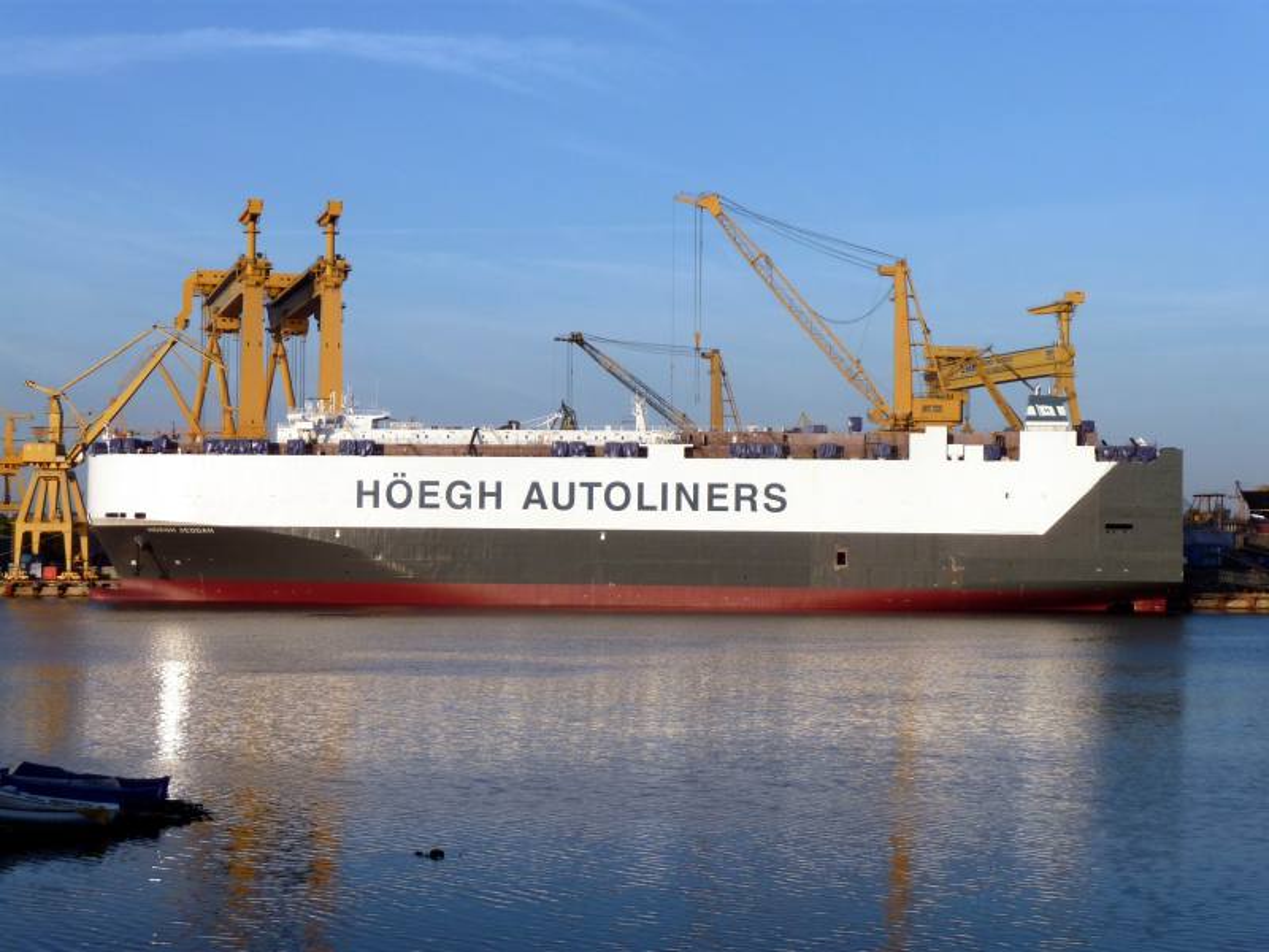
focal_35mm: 62
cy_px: 476
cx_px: 634
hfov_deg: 31.2
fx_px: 2273
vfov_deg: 23.7
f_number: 4.5
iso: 100
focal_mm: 10.5
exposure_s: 1/640
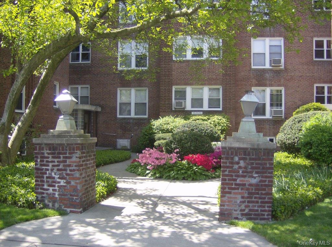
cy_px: 124
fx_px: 344
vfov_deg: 39.5
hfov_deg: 51.5
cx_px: 166
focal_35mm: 36
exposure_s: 1/395
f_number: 2.8
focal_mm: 6
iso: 100
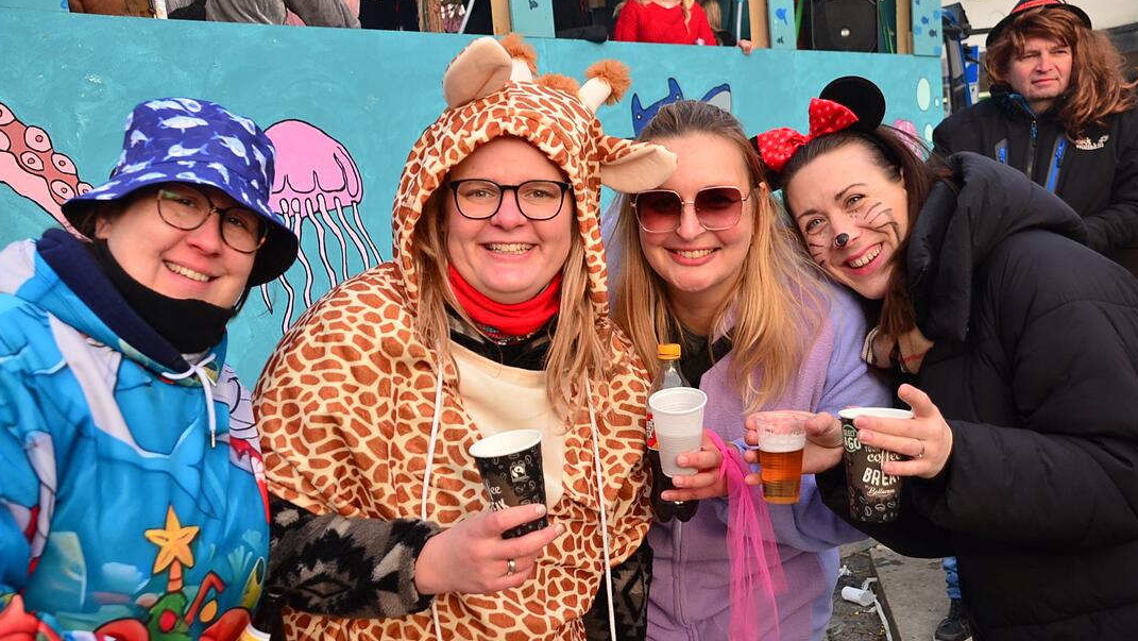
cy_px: 375
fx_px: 1193
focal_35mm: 40
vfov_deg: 30.0
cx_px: 566
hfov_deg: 51.0
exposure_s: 1/250
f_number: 5.6
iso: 400
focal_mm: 25
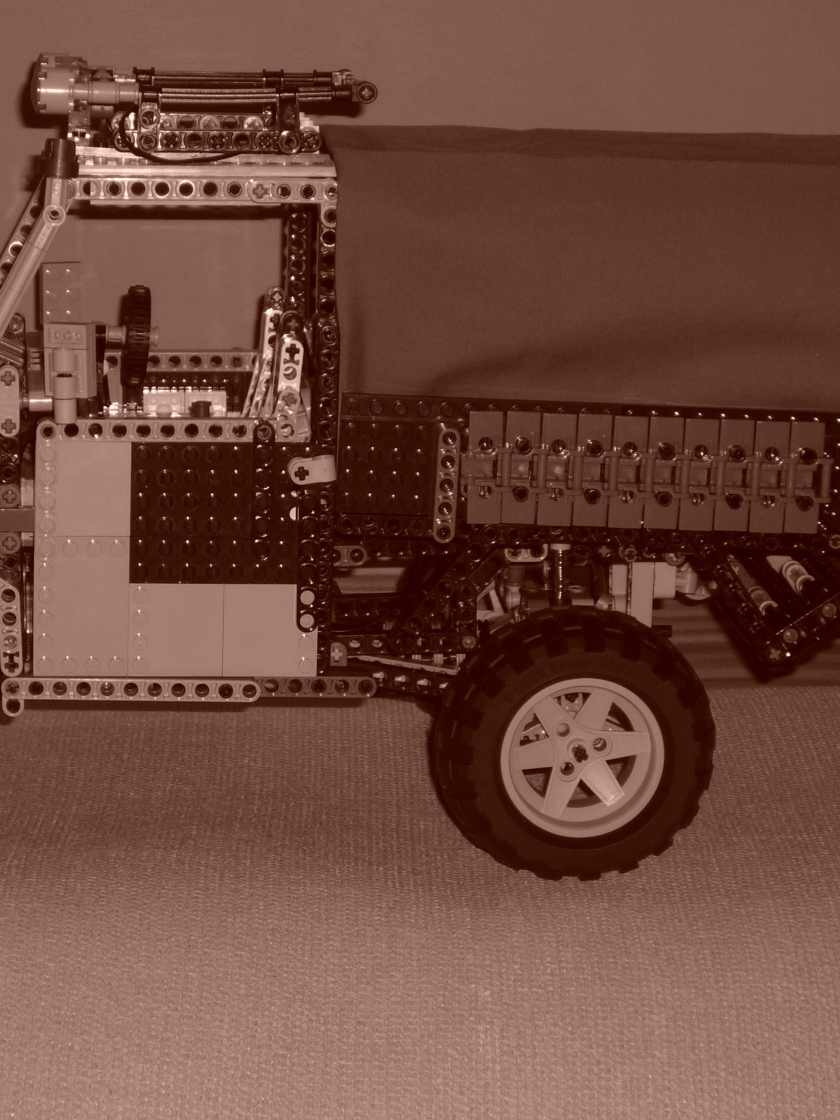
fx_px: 3398
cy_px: 565
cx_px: 256
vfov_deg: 18.7
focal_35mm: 105
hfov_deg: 14.1
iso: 100
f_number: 5.6
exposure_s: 1/50
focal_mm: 13.6
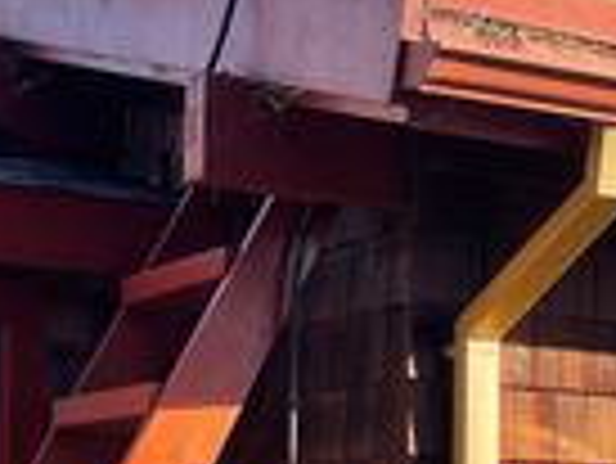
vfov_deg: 12.8
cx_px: 400
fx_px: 2030
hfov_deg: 17.2
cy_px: 500
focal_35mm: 114
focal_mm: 4.2
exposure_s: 1/384
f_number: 1.6
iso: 32
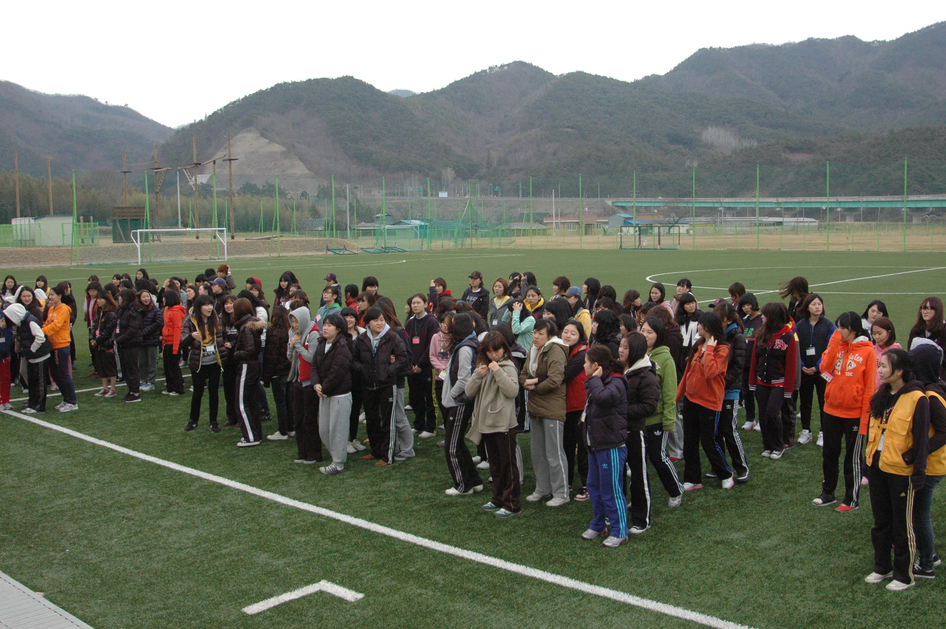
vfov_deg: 36.8
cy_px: 314
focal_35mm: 36
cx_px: 473
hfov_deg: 53.2
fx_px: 945
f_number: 9
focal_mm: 24
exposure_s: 1/320
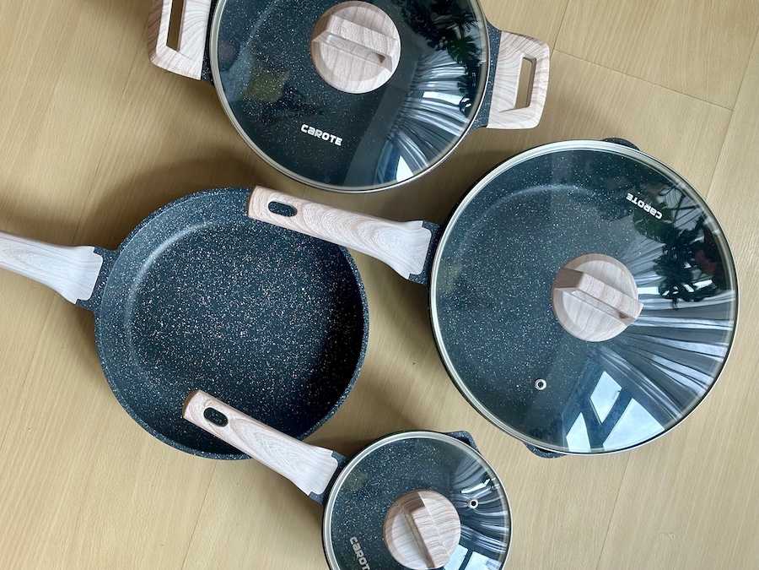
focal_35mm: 48
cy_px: 285
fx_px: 1052
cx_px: 380
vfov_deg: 30.3
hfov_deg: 39.7
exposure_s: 1/76
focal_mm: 6.86
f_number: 1.78
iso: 125
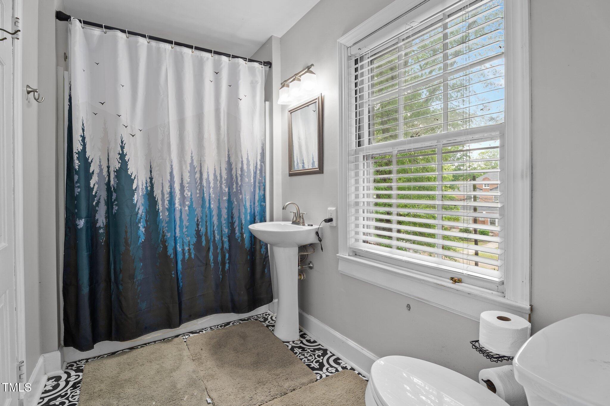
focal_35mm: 17
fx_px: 288
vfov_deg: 70.4
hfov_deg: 93.3
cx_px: 305
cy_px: 203
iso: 400
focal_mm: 17
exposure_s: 1/5
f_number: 8
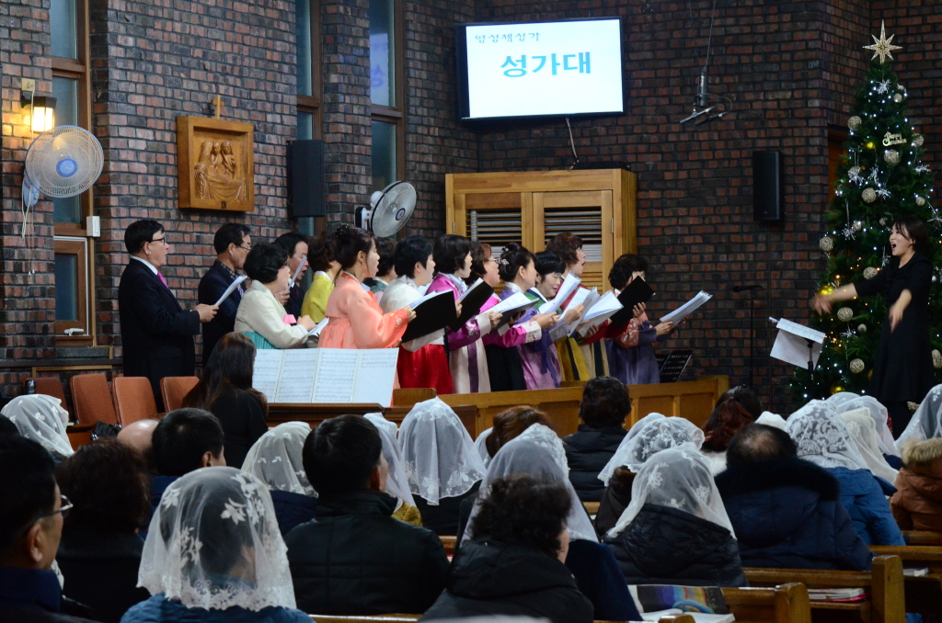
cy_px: 312
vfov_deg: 13.4
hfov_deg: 20.1
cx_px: 471
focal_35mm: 102
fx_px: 2663
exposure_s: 1/30
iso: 2200
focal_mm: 68
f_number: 9
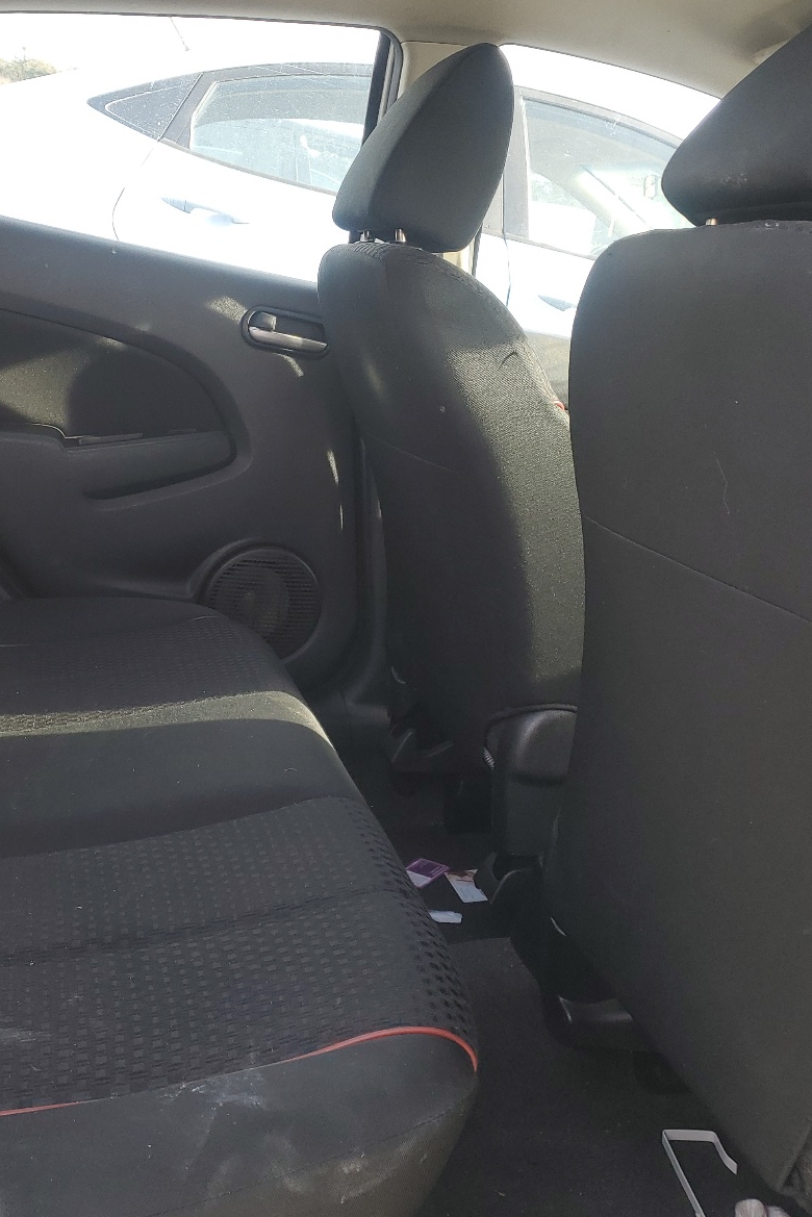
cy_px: 601
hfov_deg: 35.2
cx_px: 205
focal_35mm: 37
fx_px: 1251
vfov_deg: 51.9
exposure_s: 1/204
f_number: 1.5
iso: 50
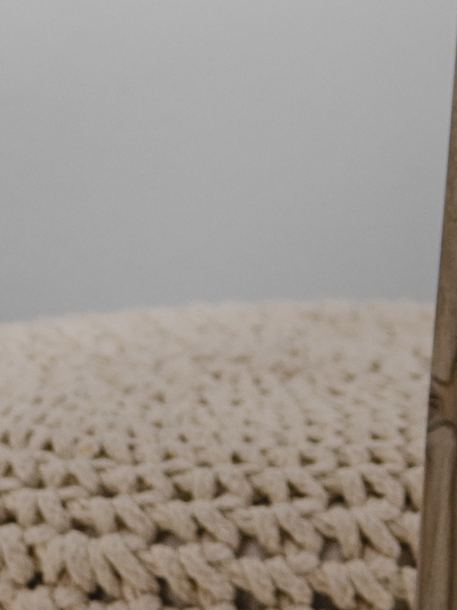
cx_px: 1121
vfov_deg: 3.5
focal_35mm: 565
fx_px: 9945
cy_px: -262
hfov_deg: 2.6
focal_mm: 70
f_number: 4
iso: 200
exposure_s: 1/125
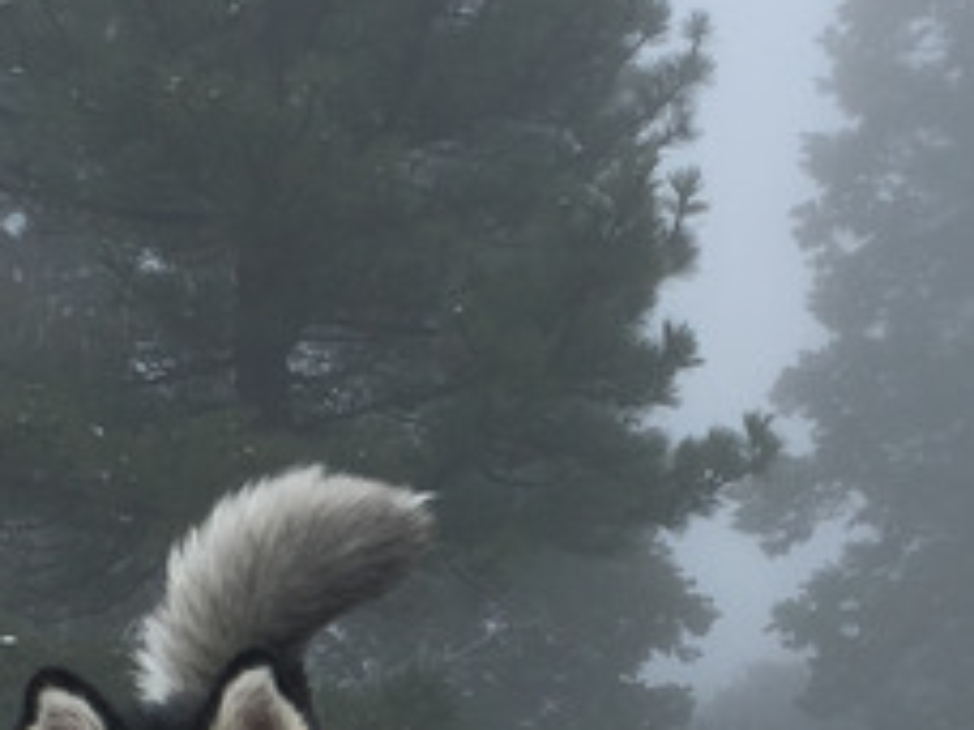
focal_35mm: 99
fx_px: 2786
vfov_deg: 14.6
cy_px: 779
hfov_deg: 19.8
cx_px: 504
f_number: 2.2
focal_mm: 4.15
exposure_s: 1/927
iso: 25
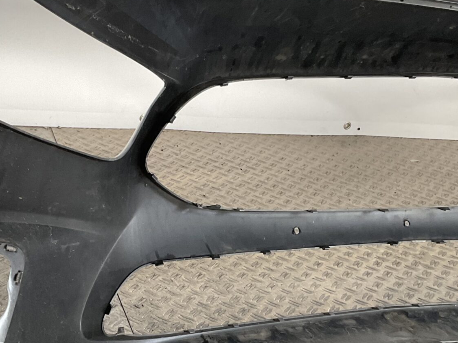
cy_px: 222
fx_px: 873
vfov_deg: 22.2
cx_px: 176
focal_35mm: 66
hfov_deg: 29.3
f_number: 1.8
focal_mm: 3
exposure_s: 1/50
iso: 64
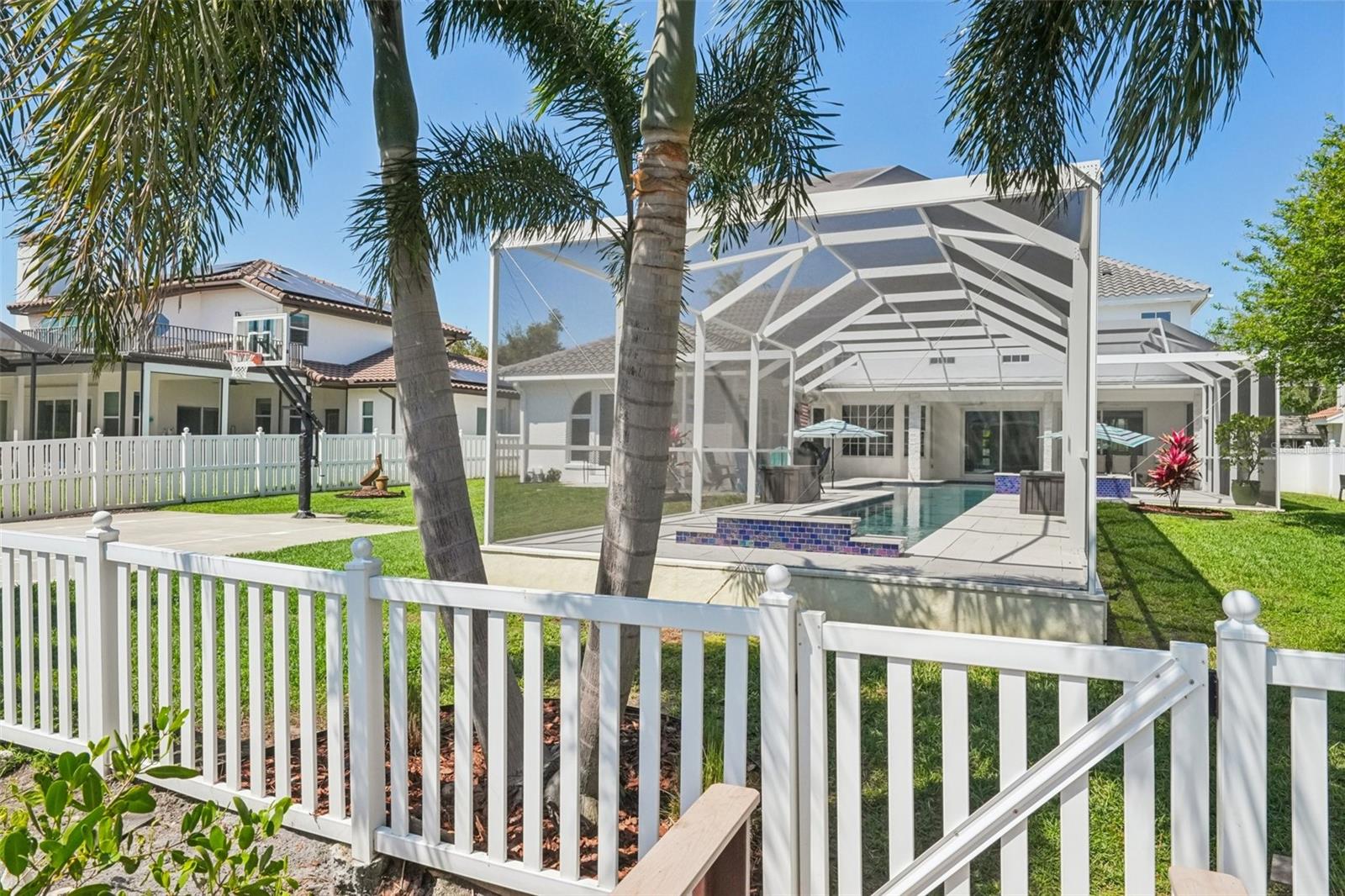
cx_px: 672
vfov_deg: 57.2
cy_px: 448
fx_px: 822
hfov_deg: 78.6
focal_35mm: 22
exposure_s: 1/2500
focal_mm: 15
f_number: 8
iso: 640
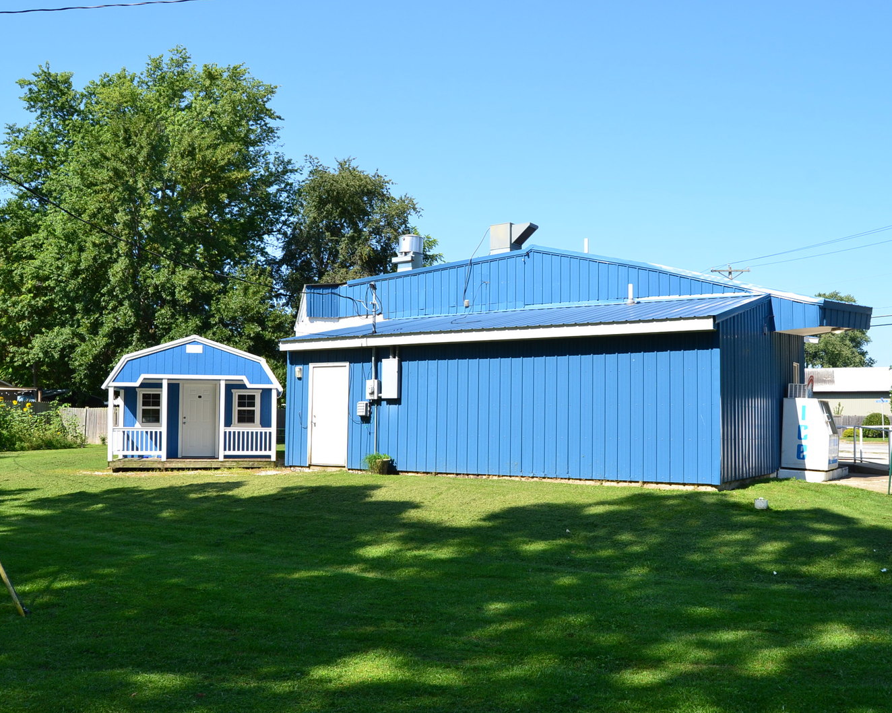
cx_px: 465
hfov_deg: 57.2
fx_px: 818
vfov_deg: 47.1
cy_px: 363
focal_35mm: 31
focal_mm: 18
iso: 400
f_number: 10
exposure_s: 1/320
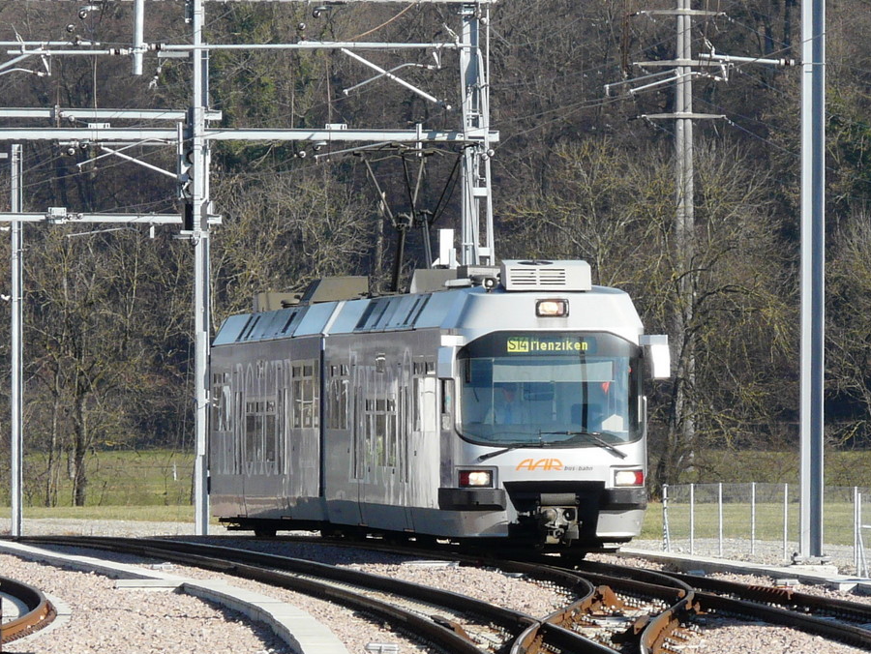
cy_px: 340
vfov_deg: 5.5
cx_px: 421
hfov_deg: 7.3
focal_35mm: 271
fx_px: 6822
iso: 100
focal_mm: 40
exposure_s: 1/400
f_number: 5.6
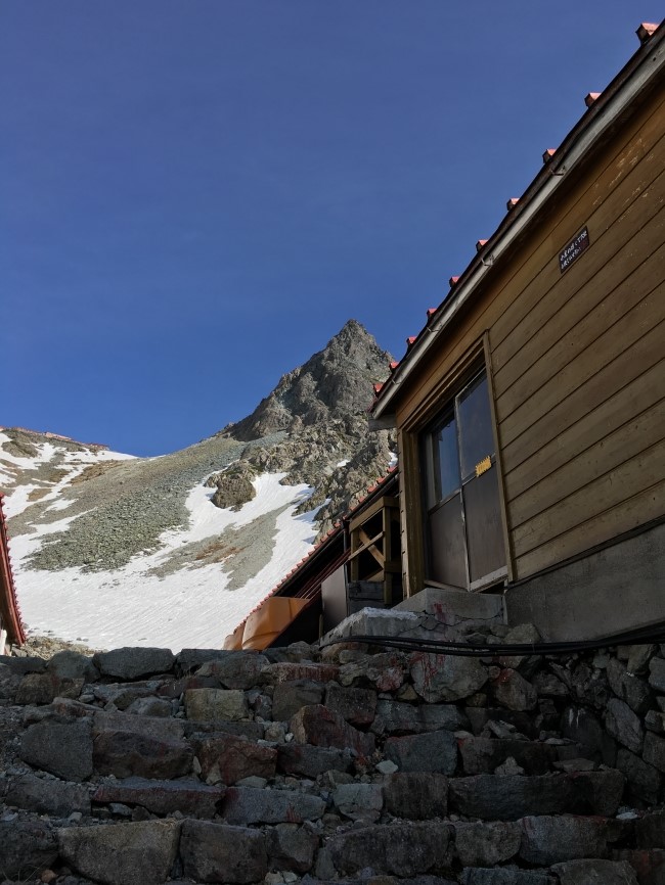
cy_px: 442
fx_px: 742
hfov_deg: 48.2
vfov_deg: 61.6
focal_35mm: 29
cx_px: 332
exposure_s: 1/1425
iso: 25
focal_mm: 4.15
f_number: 2.2
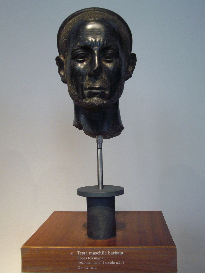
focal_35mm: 46
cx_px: 102
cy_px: 136
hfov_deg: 31.5
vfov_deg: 41.2
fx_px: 363
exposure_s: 1/15
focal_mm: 7.5
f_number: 3.5
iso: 160
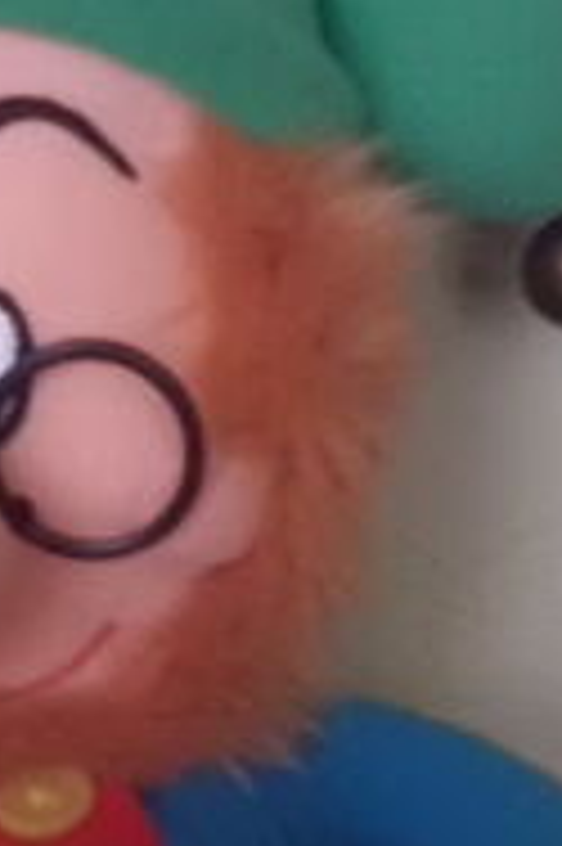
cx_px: -144
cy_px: 882
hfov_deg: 14.3
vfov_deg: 21.3
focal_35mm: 92
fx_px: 2158
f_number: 3.2
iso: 800
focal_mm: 4.6
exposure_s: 1/8
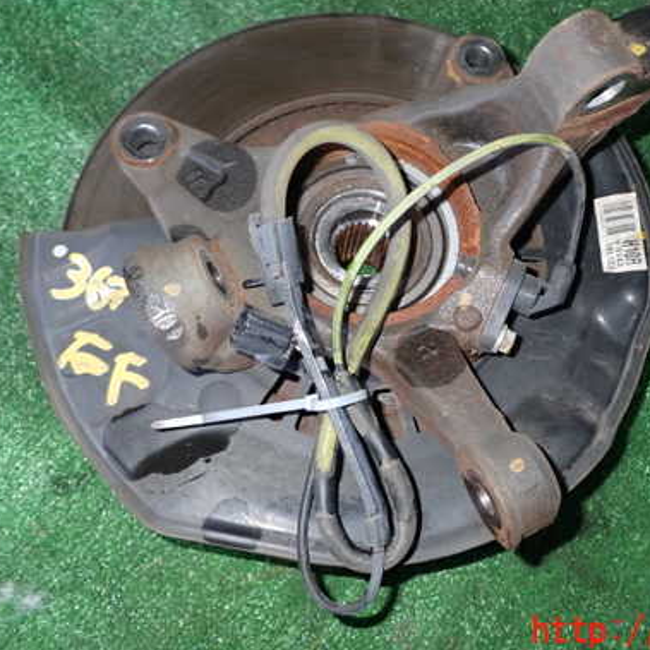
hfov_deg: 39.8
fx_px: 892
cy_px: 268
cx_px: 405
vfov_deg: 39.9
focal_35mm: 42
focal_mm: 5.4
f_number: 6.3
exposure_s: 1/30
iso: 500
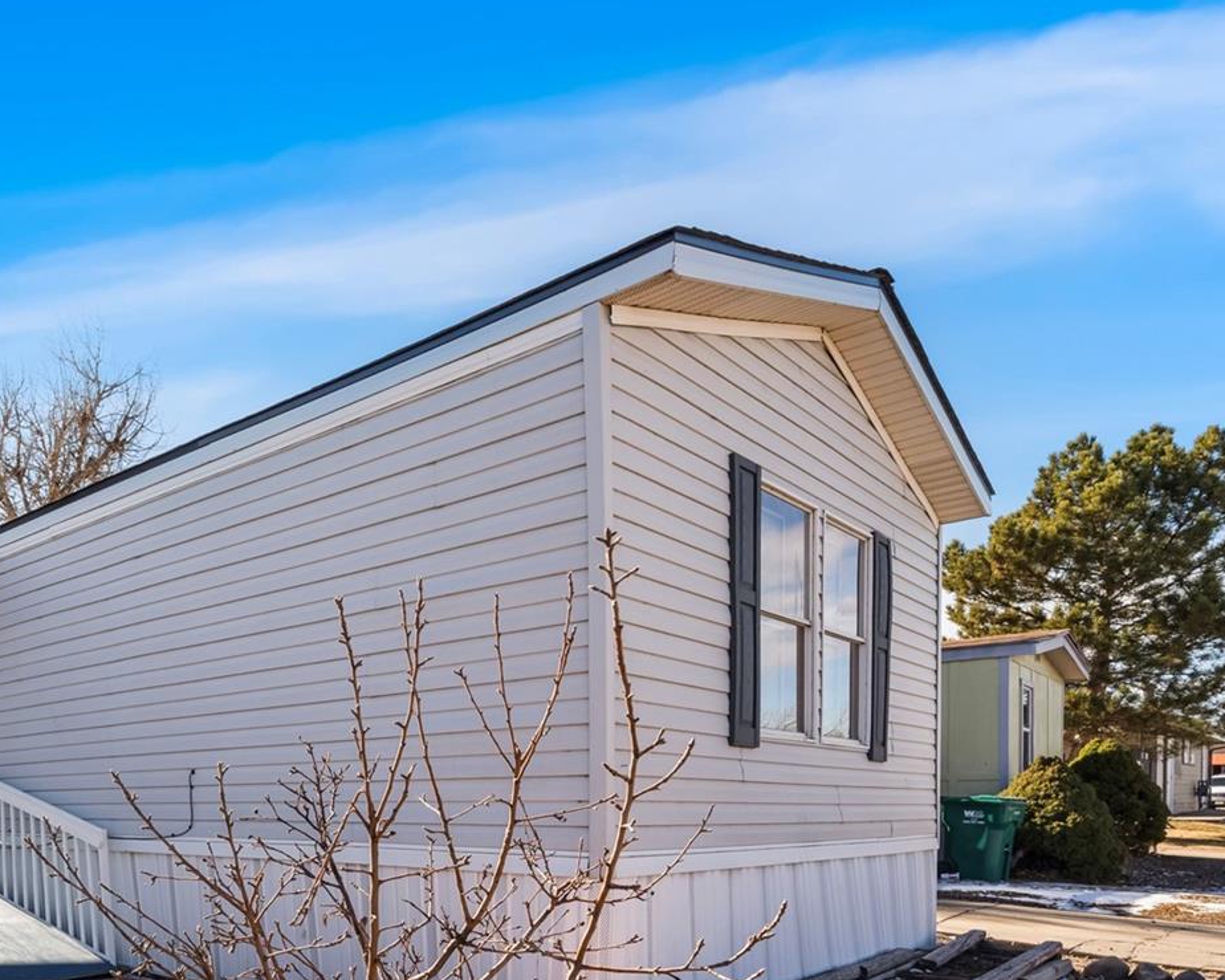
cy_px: 630
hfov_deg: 61.4
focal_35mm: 26
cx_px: 270
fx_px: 943
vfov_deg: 54.1
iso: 160
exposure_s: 1/80
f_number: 8
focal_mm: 16
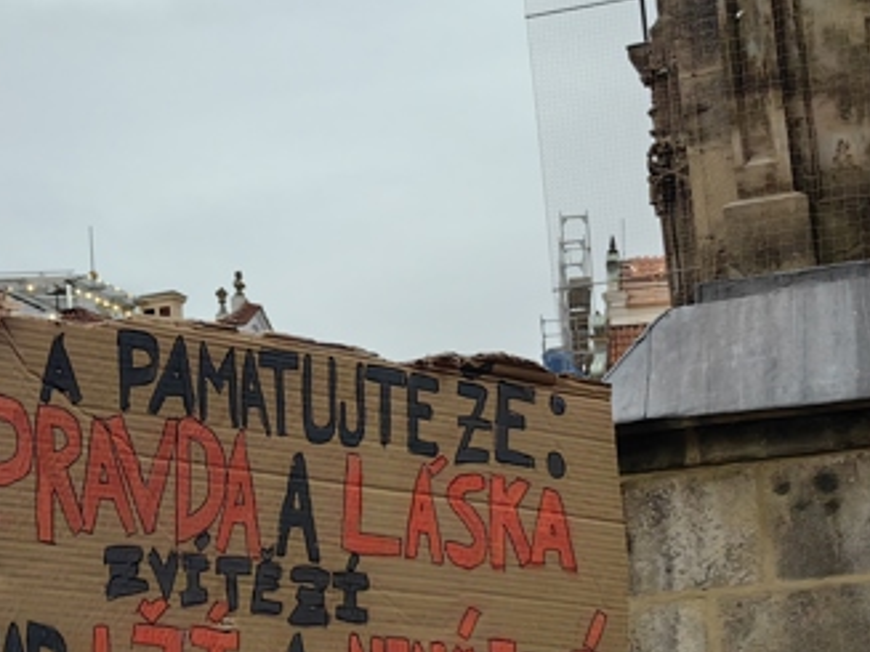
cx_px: 194
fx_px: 2814
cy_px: 246
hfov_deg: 17.5
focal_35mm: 112
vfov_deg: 13.2
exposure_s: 1/249
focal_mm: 5.75
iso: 80
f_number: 2
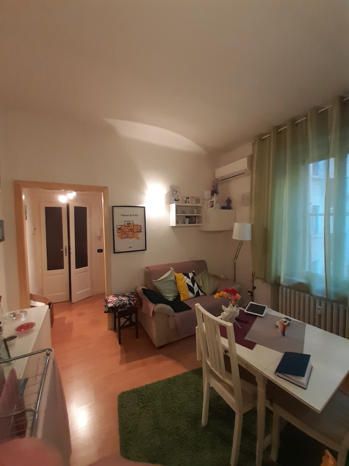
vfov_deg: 106.2
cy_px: 233
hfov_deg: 89.9
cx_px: 174
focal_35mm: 13
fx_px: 175
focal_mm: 1.13
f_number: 2.2
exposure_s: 1/25
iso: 200
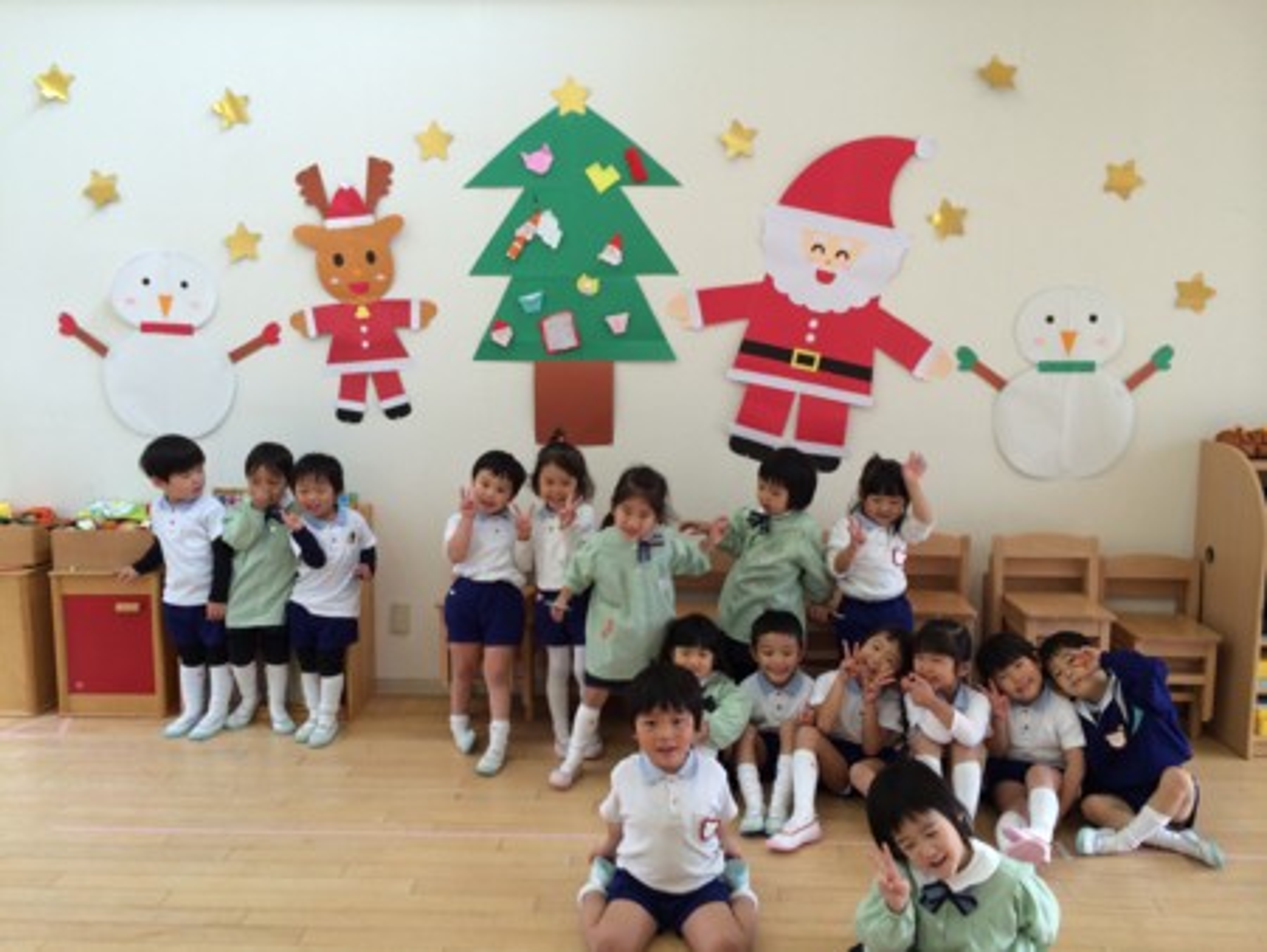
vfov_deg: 46.8
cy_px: 476
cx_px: 634
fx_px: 1099
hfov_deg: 59.9
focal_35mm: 30
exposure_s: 1/60
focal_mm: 4.12
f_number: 2.2
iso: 40
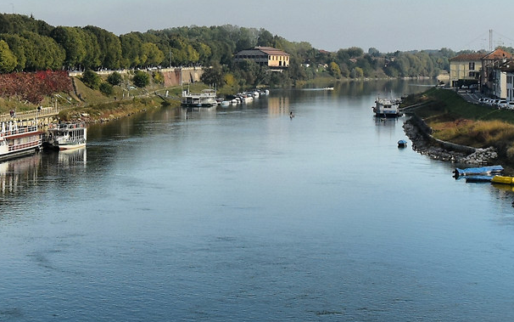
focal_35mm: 109
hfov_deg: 19.1
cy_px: 79
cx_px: 259
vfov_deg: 12.0
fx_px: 1527
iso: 200
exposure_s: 1/400
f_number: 8
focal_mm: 18
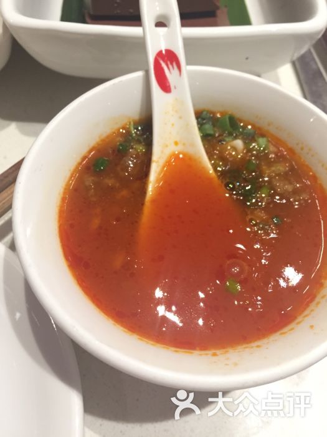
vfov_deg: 61.7
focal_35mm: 29
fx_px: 365
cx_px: 164
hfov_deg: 48.2
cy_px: 218
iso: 160
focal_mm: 4.15
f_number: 2.2
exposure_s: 1/30
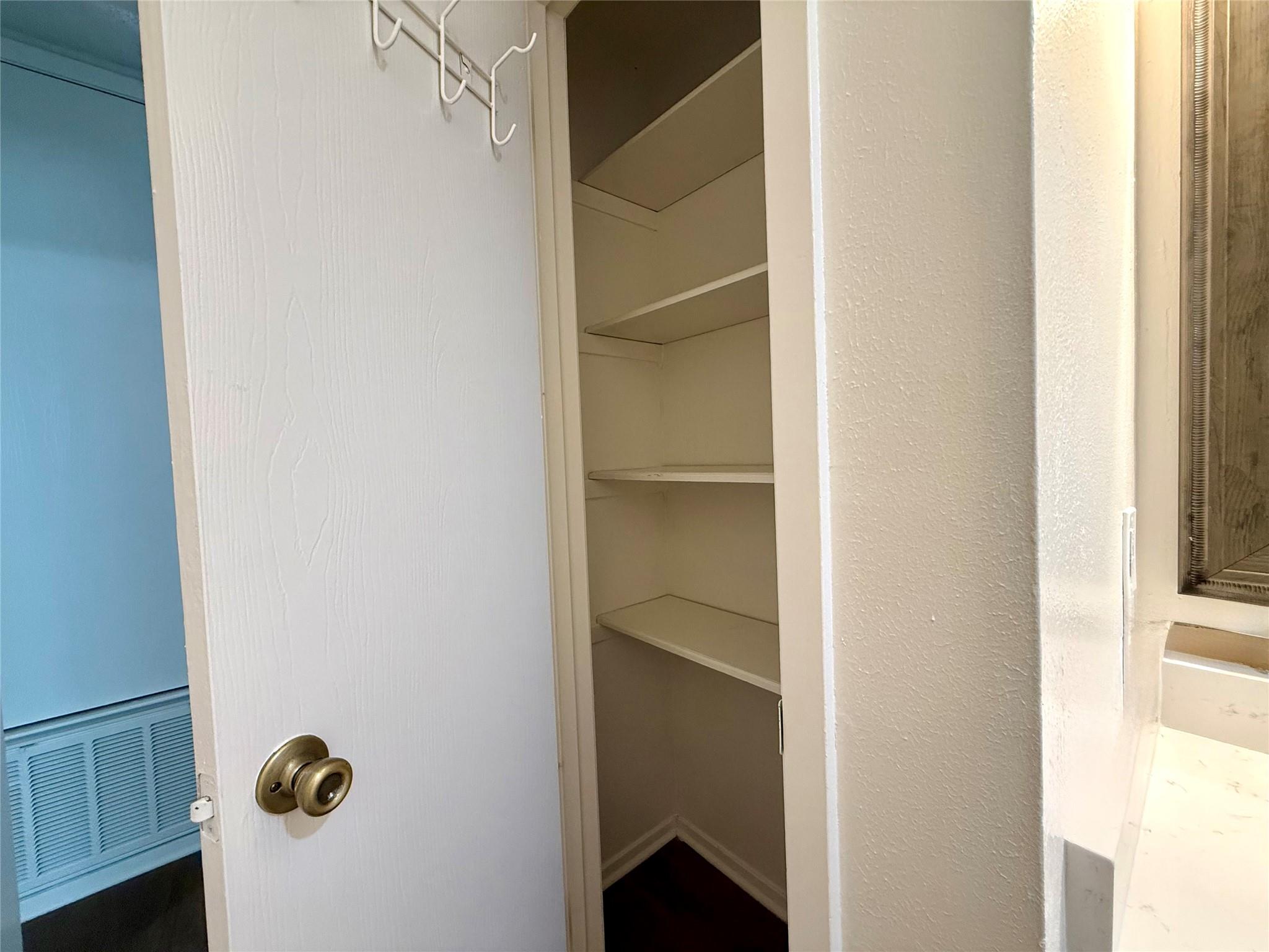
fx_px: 513
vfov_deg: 85.7
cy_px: 476
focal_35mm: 14
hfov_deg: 102.1
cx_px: 634
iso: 250
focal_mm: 2.22
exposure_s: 1/60
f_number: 2.2
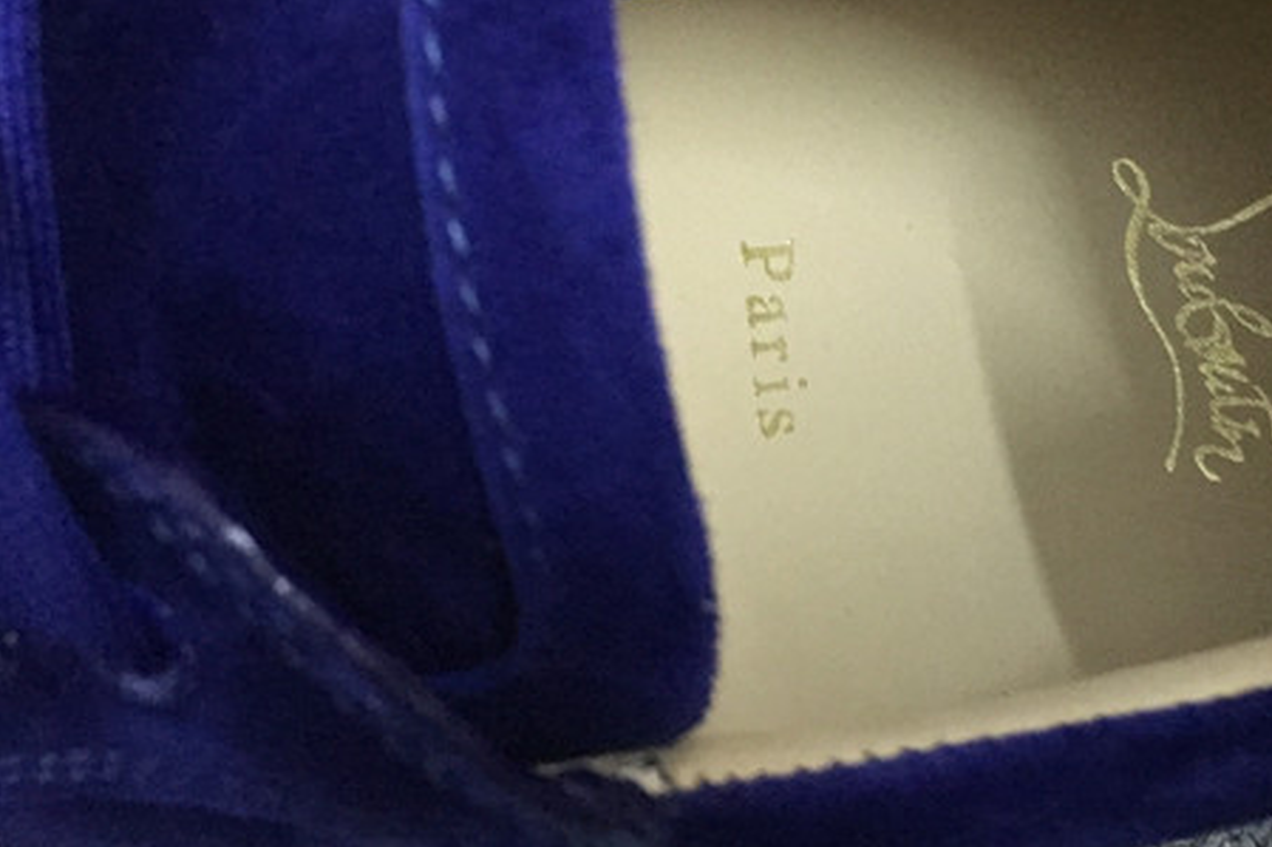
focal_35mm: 47
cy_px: 237
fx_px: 1660
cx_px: 875
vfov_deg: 28.3
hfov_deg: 41.2
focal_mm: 4.15
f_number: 2.2
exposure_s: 1/4
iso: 200
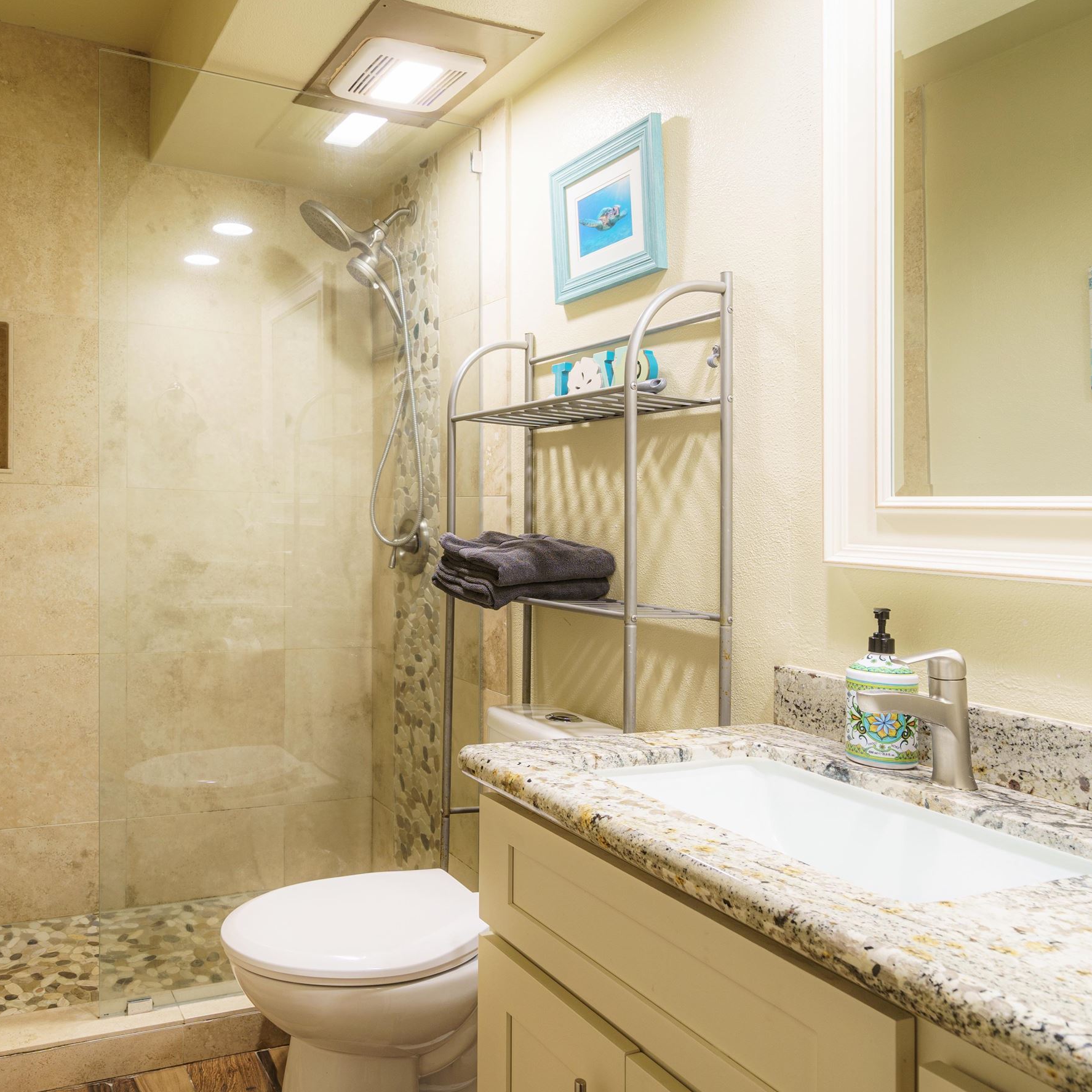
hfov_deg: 61.4
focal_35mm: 25
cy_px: 541
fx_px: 892
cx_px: 361
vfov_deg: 62.9
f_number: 8
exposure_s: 1/2.5
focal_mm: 17
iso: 100
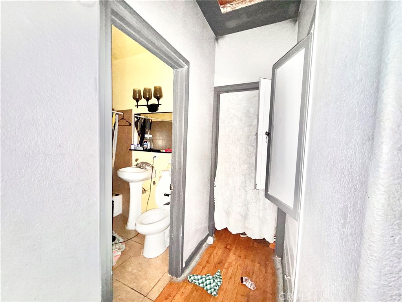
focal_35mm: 14
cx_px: 201
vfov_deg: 85.7
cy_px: 151
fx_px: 163
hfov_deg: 102.1
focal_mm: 2.22
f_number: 2.2
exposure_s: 1/16
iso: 320
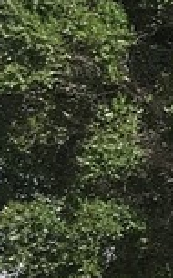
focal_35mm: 199
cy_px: 247
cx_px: 677
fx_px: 1508
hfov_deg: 5.7
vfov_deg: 10.5
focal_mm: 3.99
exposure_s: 1/1916
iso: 20
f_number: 1.8
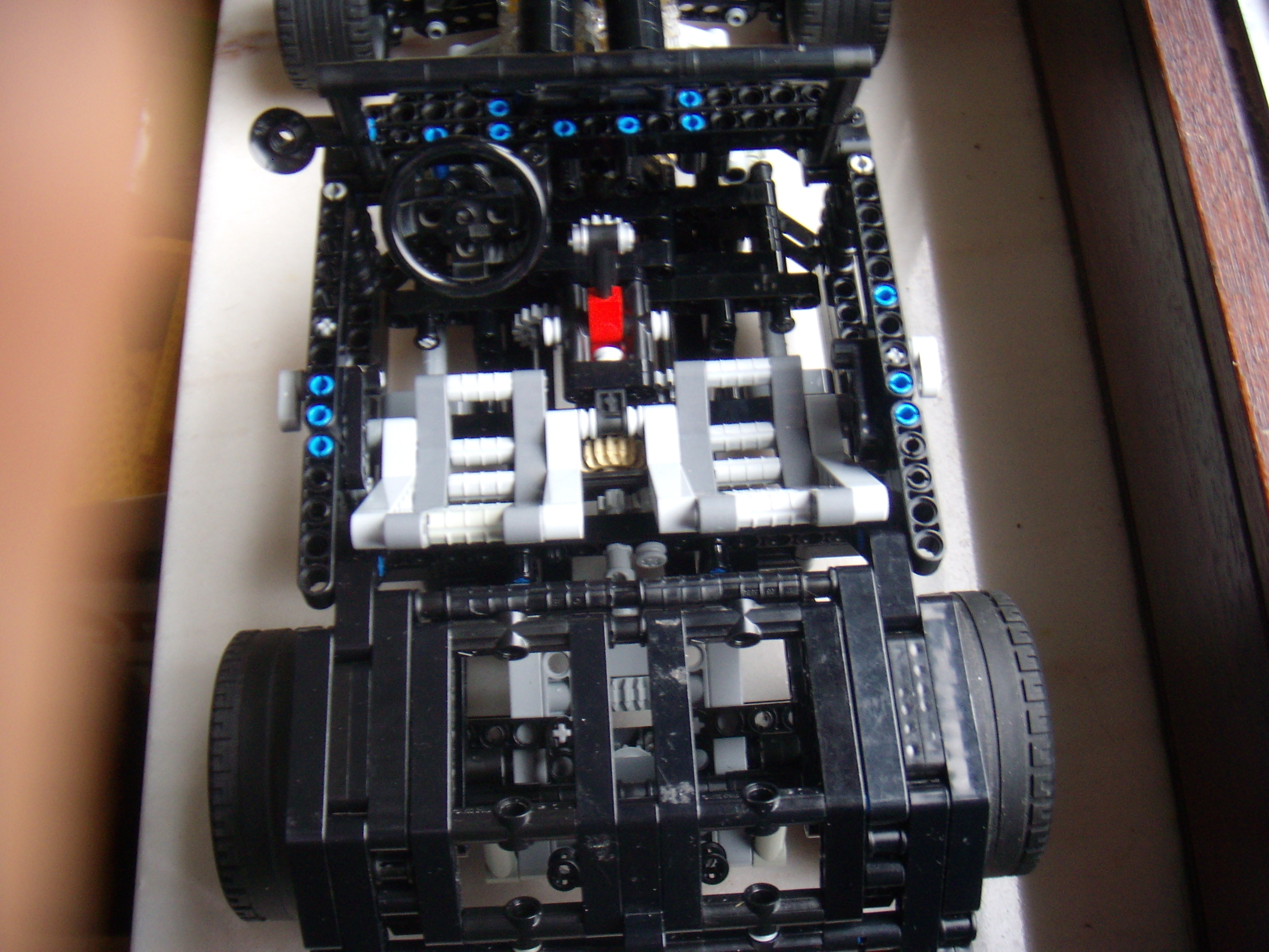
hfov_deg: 49.0
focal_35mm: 38
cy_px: 476
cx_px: 634
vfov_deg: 37.7
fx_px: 1393
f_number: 3.5
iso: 100
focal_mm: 6.4
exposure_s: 1/10.3
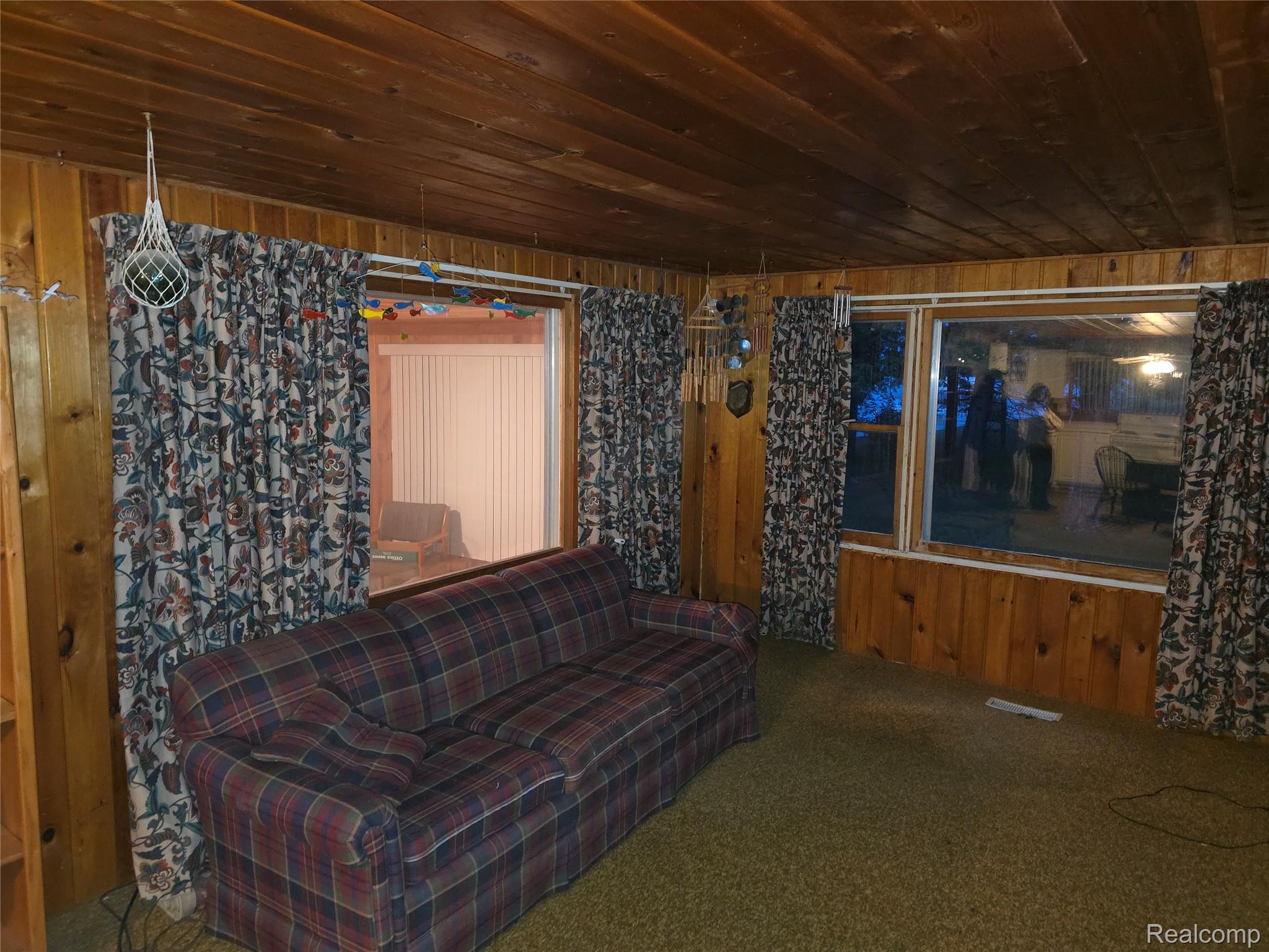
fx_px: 843
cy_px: 476
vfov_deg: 58.9
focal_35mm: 23
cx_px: 634
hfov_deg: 73.9
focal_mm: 6.3
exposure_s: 1/12
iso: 500
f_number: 1.7
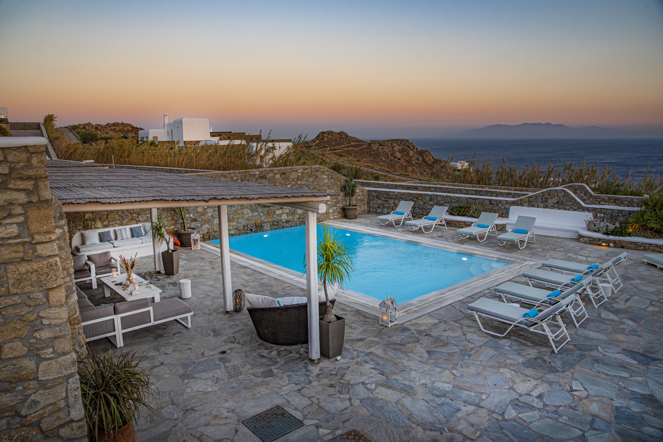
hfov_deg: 73.7
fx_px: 442
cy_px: 221
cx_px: 332
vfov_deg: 53.2
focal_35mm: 24
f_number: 8
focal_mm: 24
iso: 500
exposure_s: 1/125
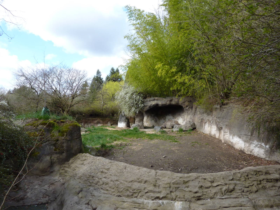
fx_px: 202
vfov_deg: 54.9
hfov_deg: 69.4
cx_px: 140
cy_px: 105
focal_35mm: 25
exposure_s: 1/500
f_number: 3.3
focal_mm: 4.1
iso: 125
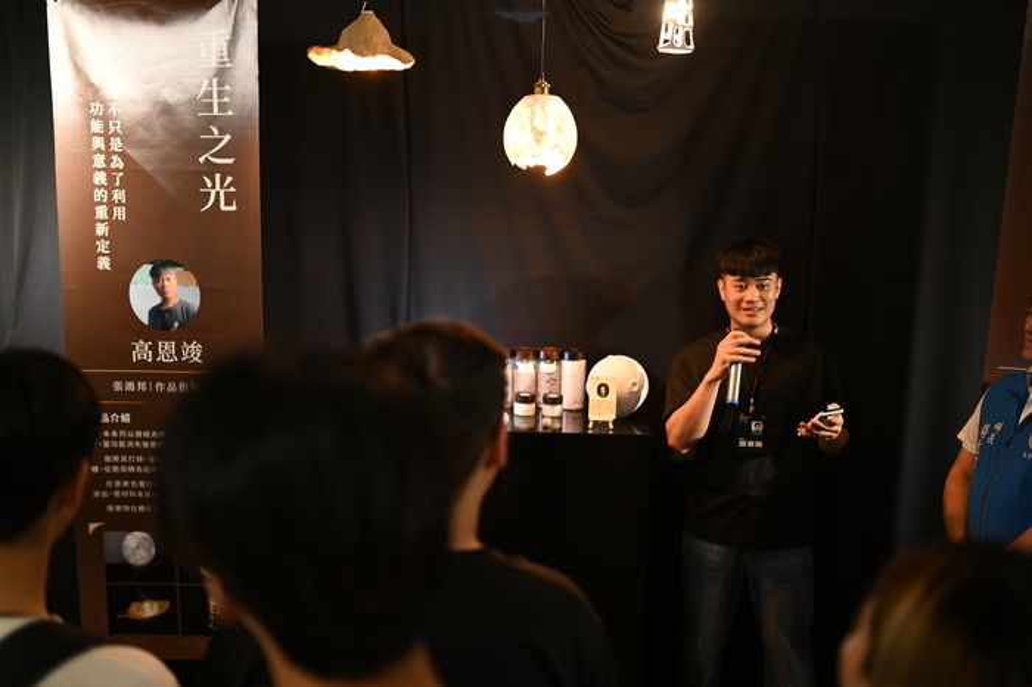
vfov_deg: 37.8
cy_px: 344
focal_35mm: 35
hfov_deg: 54.5
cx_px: 516
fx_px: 1003
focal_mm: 35
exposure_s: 1/80
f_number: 1.4
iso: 500
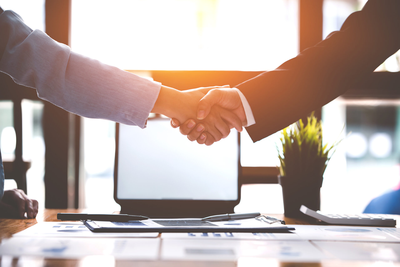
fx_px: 1167
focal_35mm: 105
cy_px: 134
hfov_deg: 19.4
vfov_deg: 13.1
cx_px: 200
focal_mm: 105
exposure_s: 1/200
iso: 125
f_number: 2.8
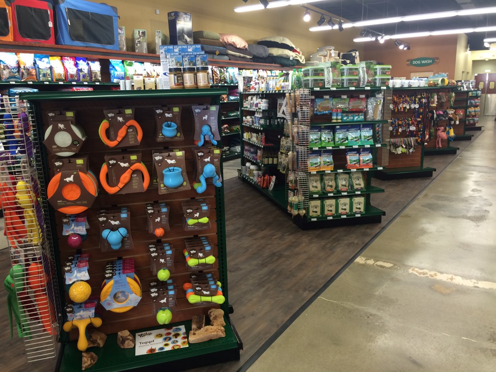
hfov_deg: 61.7
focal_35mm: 29
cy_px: 186
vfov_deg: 48.2
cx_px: 248
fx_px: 416
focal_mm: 4.15
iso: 64
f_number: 2.2
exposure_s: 1/30
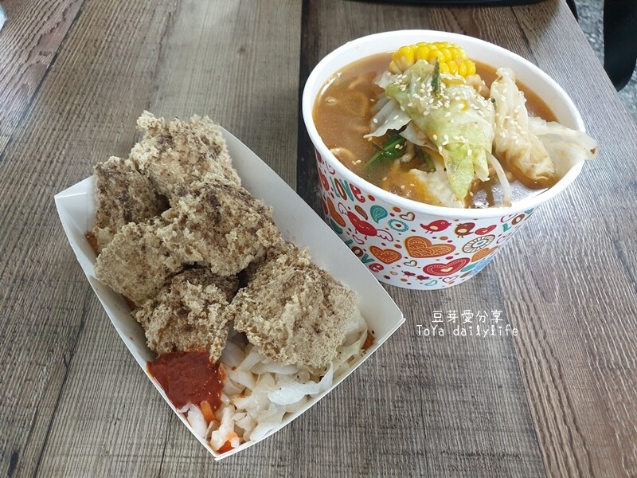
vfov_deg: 53.1
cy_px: 239
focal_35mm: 26
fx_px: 478
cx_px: 318
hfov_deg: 67.3
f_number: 1.5
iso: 320
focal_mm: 4.3
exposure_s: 1/40
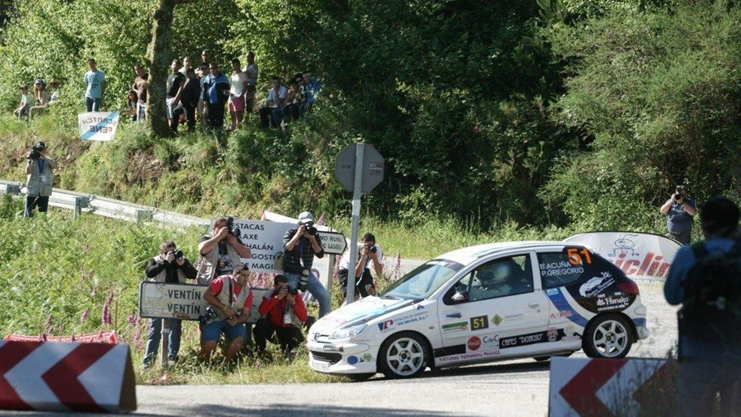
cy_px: 251
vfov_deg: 6.3
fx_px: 3812
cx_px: 365
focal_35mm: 194
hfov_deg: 11.1
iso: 800
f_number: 5.6
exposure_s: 1/1600
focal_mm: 180
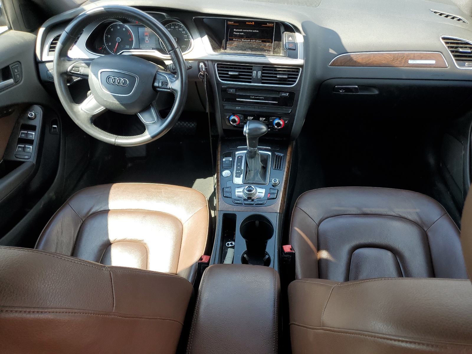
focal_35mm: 26
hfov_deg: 67.3
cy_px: 177
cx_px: 236
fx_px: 355
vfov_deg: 53.1
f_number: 1.5
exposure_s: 1/250
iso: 50
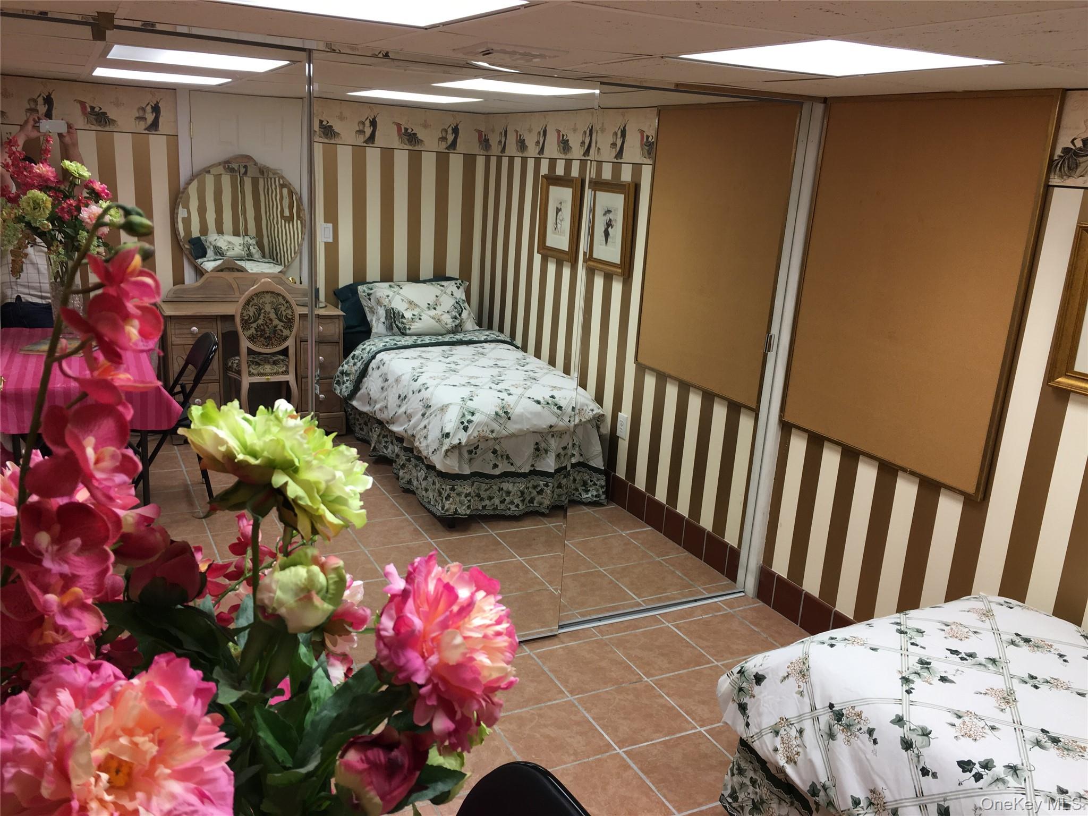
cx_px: 544
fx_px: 911
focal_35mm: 29
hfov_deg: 61.7
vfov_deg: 48.2
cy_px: 408
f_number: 2.2
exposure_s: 1/40
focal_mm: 4.15
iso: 32
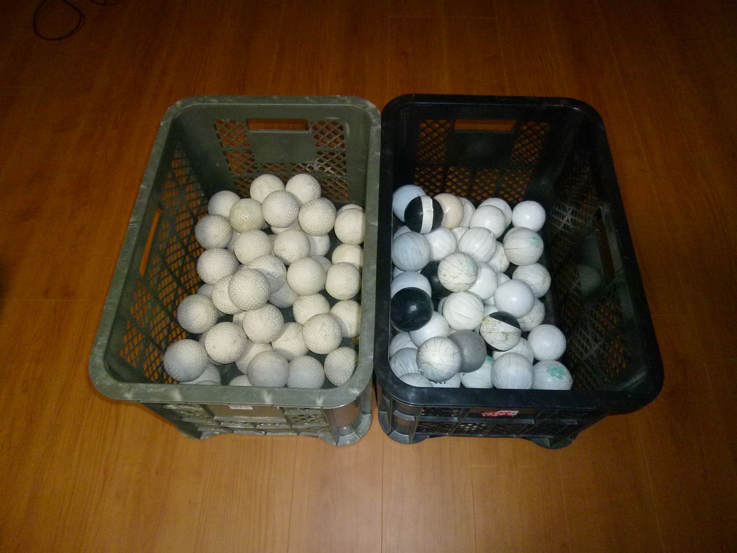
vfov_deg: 56.8
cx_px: 368
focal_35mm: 24
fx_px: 511
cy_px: 276
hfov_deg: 71.6
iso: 400
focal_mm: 4.3
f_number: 2.2
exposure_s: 1/60
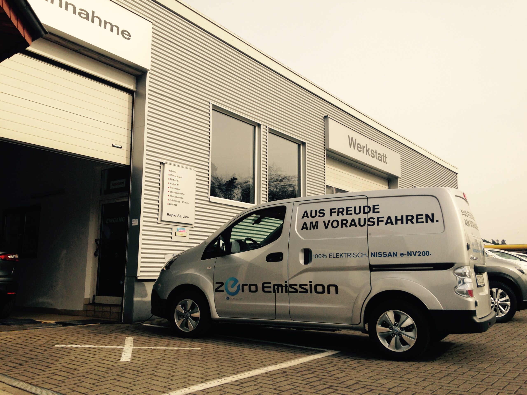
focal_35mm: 33
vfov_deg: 42.9
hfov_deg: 55.4
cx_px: 264
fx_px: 502
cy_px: 198
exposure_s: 1/1506
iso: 50
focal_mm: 4.12
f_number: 2.4
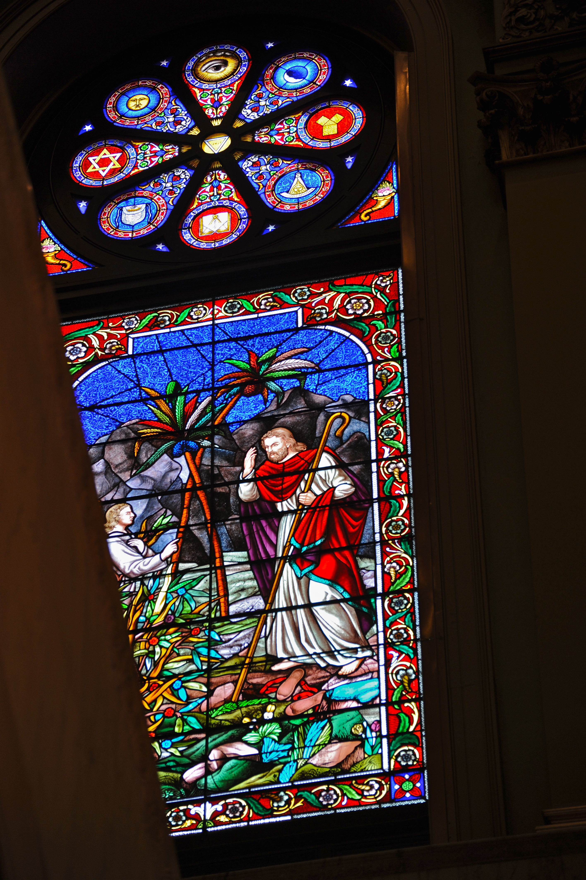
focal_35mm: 112
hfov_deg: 12.2
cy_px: 440
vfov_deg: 18.3
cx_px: 293
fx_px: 2738
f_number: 4.8
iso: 400
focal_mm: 112
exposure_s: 1/100
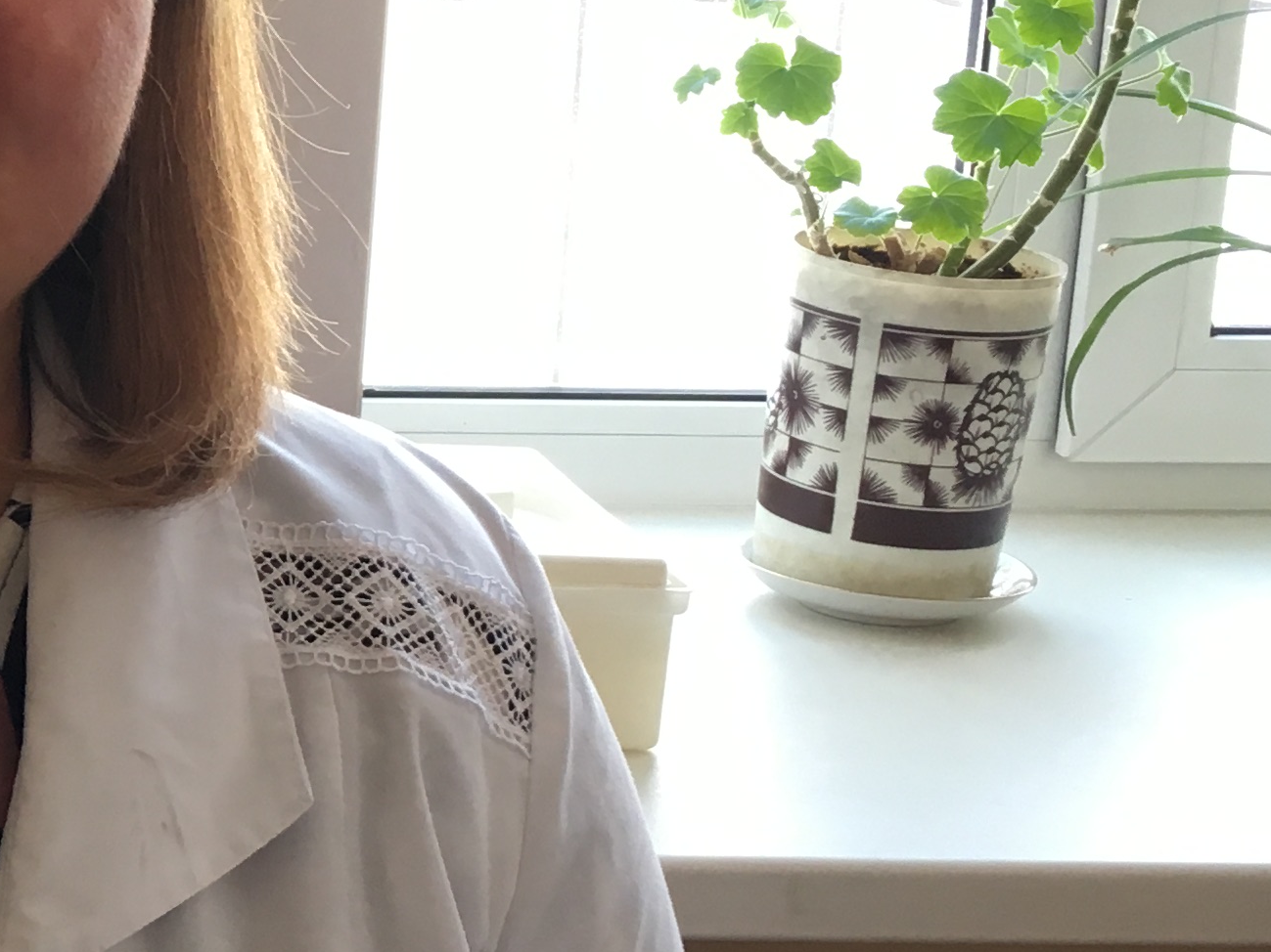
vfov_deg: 16.4
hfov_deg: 20.1
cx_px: -356
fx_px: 3304
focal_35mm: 90
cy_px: 409
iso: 40
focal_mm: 4.15
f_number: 2.2
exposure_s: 1/33
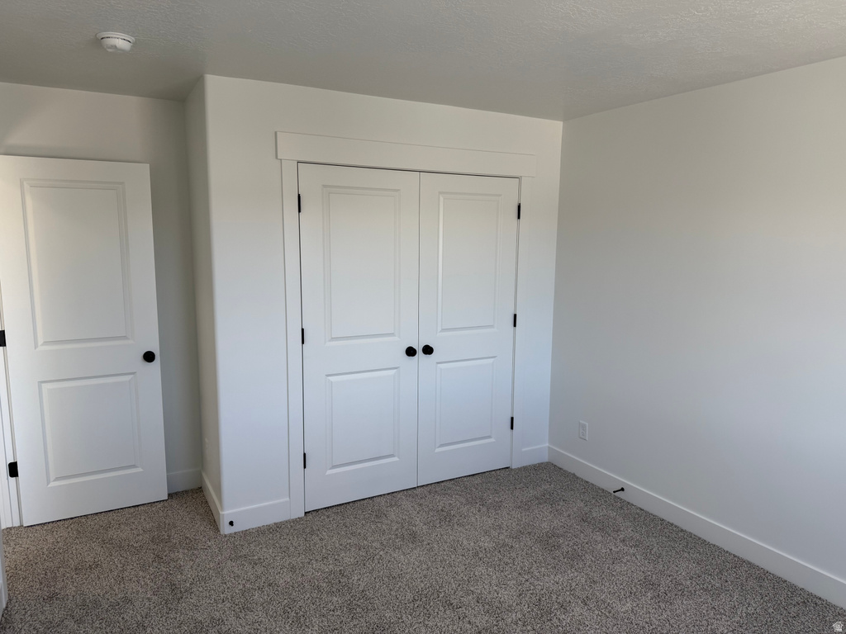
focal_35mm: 24
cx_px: 423
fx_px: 587
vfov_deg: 56.8
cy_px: 317
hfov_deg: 71.6
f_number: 1.78
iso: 64
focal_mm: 6.76
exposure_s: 1/288
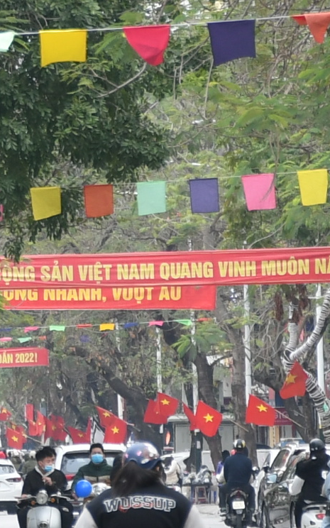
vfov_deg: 2.3
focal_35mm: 901
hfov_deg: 1.5
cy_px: 276
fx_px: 12963
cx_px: -50
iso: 200
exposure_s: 1/200
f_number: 5.6
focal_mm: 105
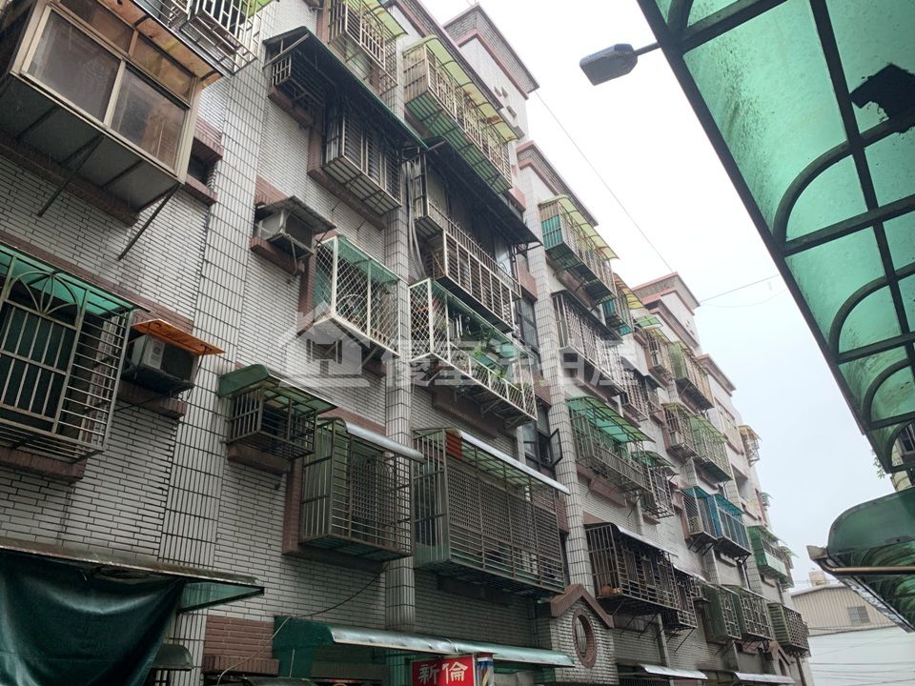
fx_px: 687
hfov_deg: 67.3
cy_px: 343
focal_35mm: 26
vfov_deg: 53.1
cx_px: 458
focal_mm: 4.25
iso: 64
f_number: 1.8
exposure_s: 1/121
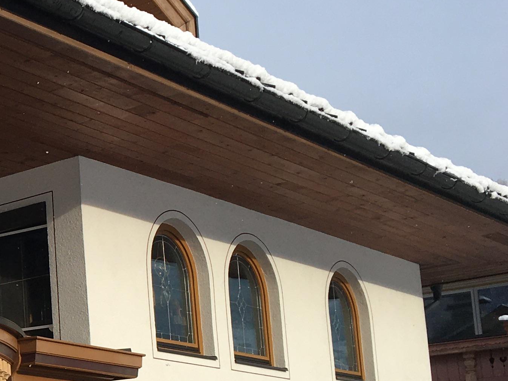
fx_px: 1277
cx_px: -212
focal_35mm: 87
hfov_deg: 20.0
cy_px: 344
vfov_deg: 16.7
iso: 25
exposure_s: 1/1374
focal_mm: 4.15
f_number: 2.2
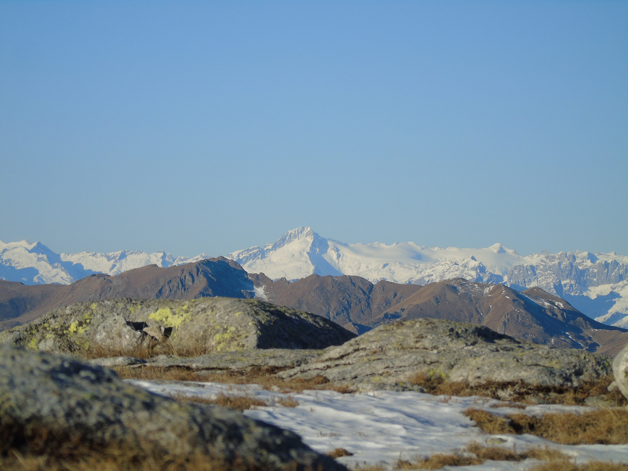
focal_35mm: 243
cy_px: 236
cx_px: 314
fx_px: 4408
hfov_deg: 8.1
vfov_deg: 6.1
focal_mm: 43
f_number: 5.5
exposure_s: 1/500
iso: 80
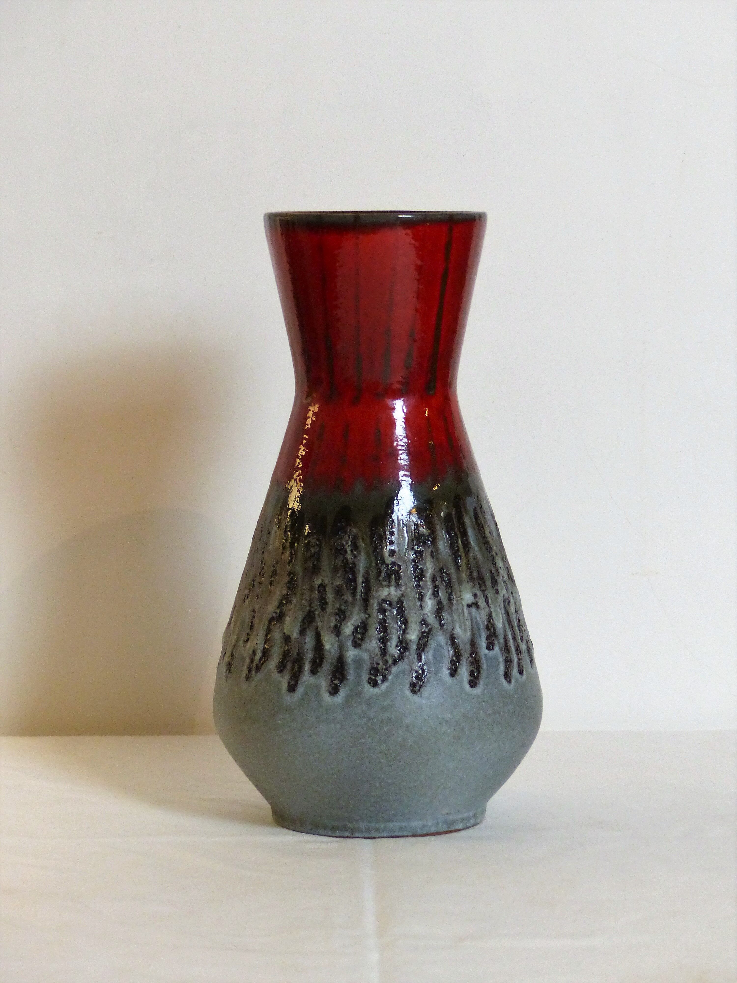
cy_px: 492
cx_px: 368
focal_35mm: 116
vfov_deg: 17.0
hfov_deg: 12.8
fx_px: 3293
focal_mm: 19.2
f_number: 2.8
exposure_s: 1/60
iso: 400
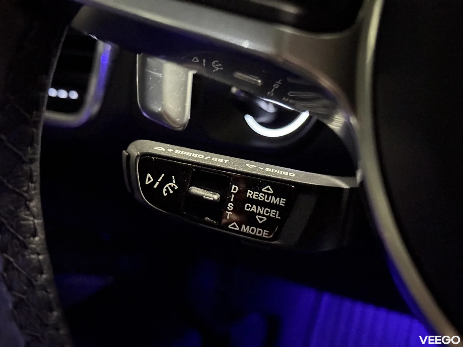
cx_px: 232
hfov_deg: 39.7
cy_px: 174
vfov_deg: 30.3
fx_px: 642
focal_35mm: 48
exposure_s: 1/15
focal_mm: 6.76
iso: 8000
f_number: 1.78
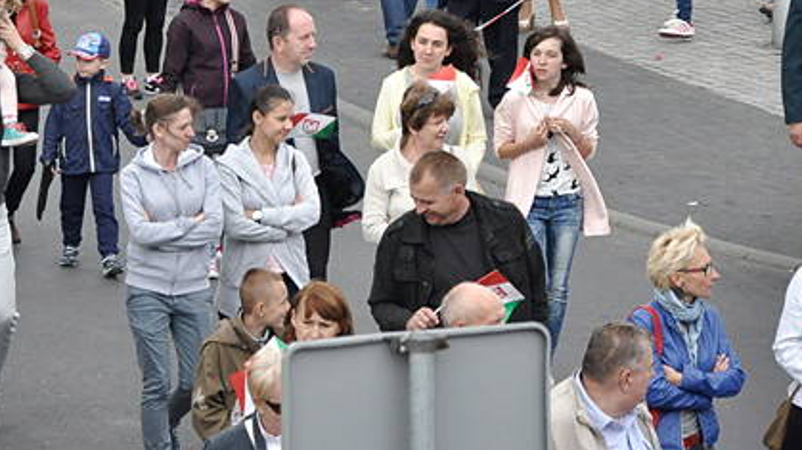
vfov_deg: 4.8
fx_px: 5419
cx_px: 69
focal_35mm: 255
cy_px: 169
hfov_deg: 8.4
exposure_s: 1/800
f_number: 7.1
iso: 1250
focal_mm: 80
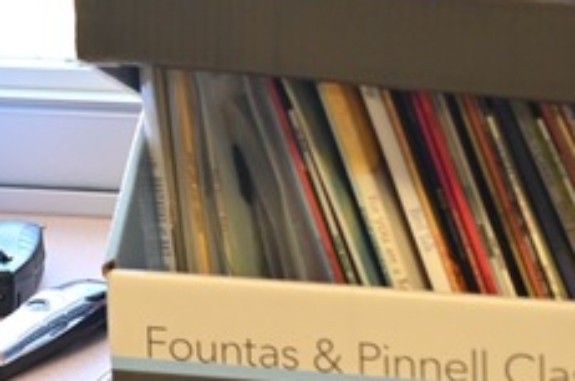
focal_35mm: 222
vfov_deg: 6.1
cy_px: -176
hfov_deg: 8.9
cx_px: -480
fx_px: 3538
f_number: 2.8
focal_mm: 50
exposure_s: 1/500
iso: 2500
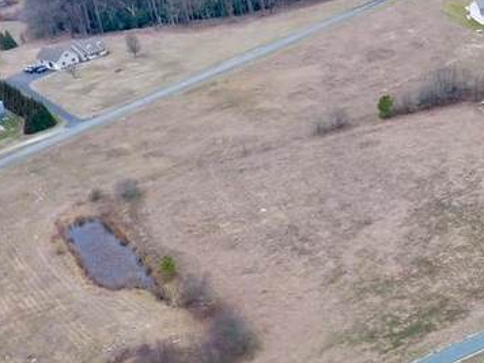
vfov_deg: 20.2
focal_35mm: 72
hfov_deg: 24.6
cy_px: 299
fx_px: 1007
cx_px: 571
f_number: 2.8
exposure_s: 1/50
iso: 186
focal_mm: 3.61
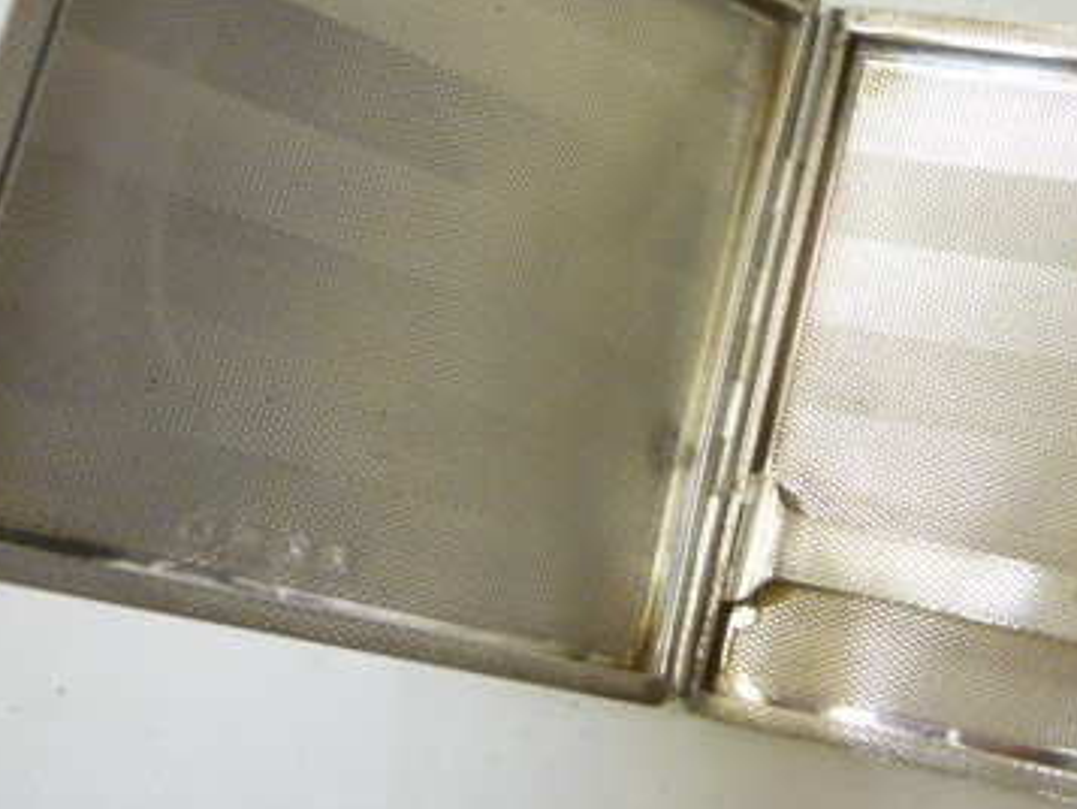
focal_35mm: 52
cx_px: 772
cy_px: 335
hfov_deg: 36.2
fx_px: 1618
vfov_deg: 28.0
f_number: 3.3
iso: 250
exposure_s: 1/30
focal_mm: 5.2
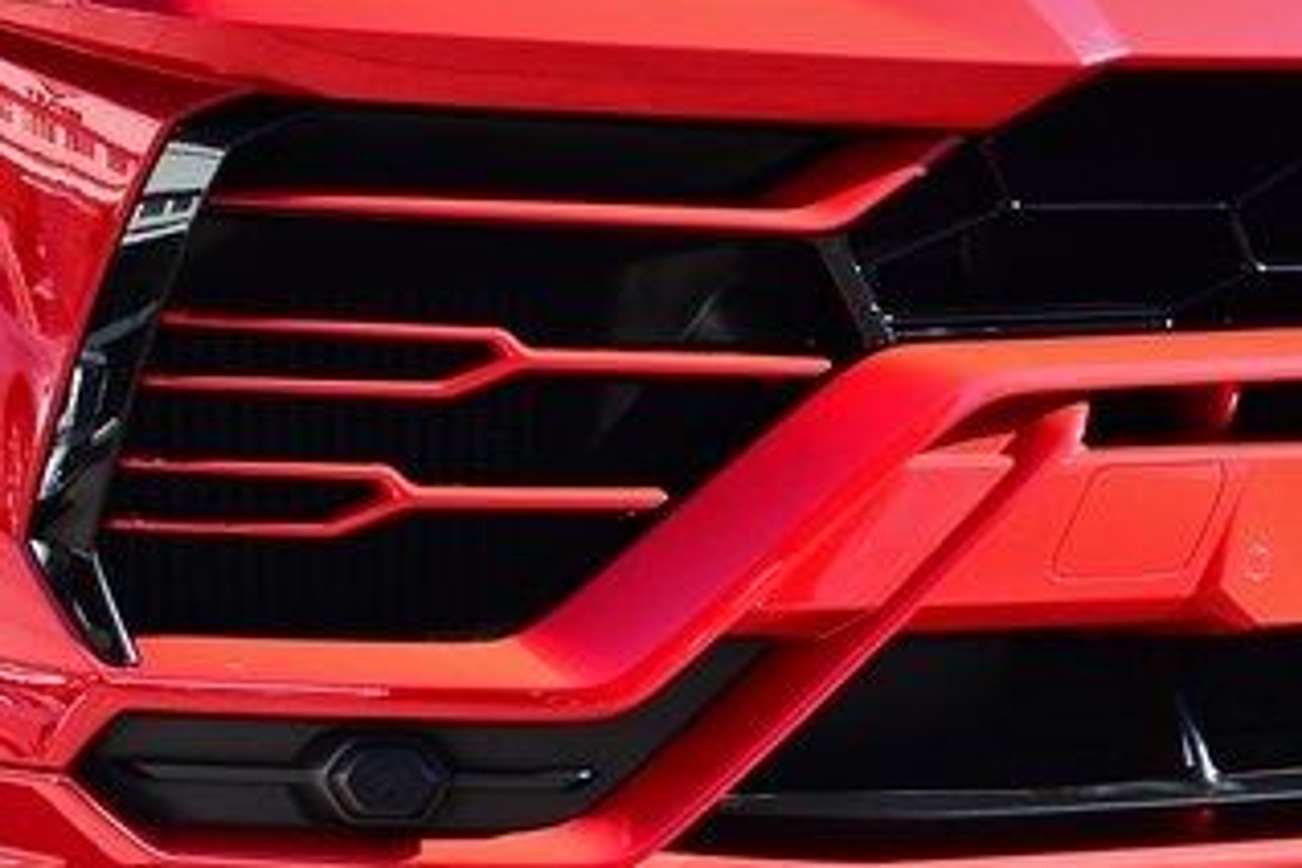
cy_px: -358
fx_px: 6835
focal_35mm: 189
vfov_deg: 7.2
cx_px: 199
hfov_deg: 10.8
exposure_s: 1/500
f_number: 4.5
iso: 250
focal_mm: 50
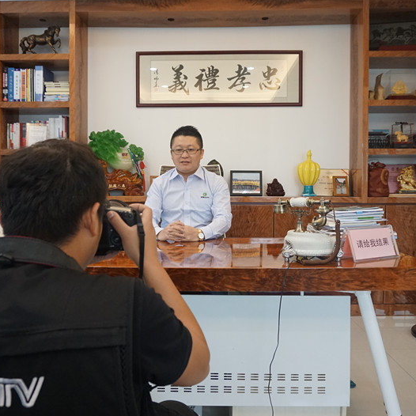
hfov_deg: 52.5
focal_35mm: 31
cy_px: 208
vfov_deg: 52.5
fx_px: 421
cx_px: 206
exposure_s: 1/160
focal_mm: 16
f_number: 4
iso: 1250
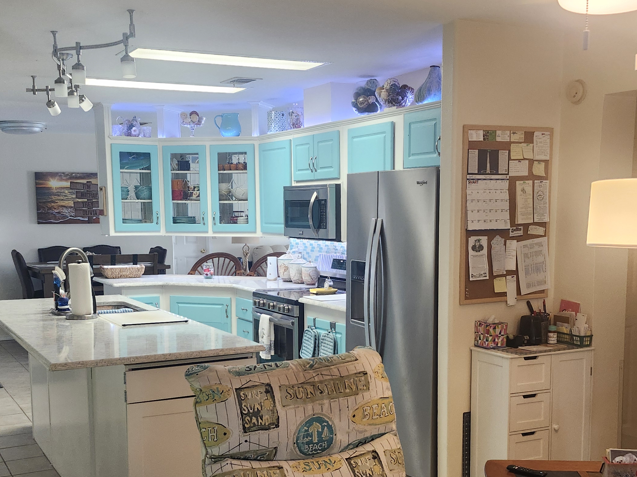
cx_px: 330
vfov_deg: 32.6
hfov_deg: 42.9
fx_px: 810
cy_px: 322
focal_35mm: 44
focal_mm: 5.54
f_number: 1.8
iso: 250
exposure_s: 1/120
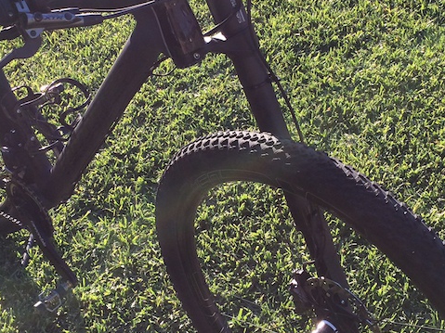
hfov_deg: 31.2
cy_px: 133
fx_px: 797
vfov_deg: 23.6
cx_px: 214
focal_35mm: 62
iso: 32
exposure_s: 1/651
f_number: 2.2
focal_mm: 4.15
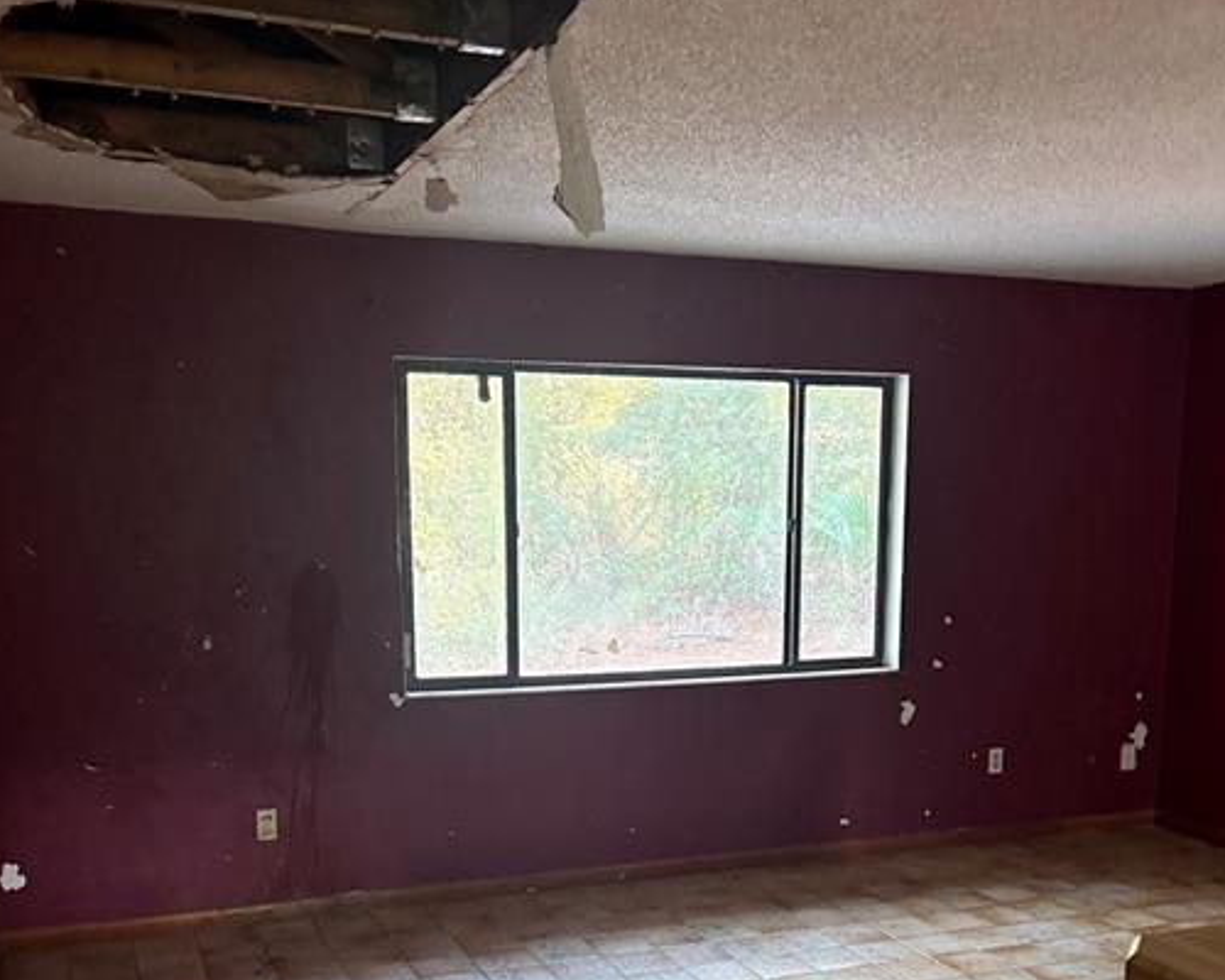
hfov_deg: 46.8
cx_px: 644
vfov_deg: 37.3
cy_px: 730
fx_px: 1414
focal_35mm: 39
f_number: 1.6
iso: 250
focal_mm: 5.96
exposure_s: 1/60
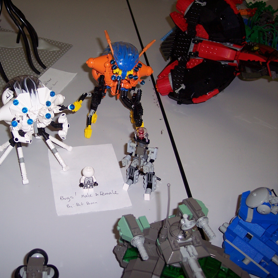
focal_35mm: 47
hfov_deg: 35.6
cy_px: 139
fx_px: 427
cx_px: 89
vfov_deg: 36.1
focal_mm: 8
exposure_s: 1/60
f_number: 2.8
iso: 100
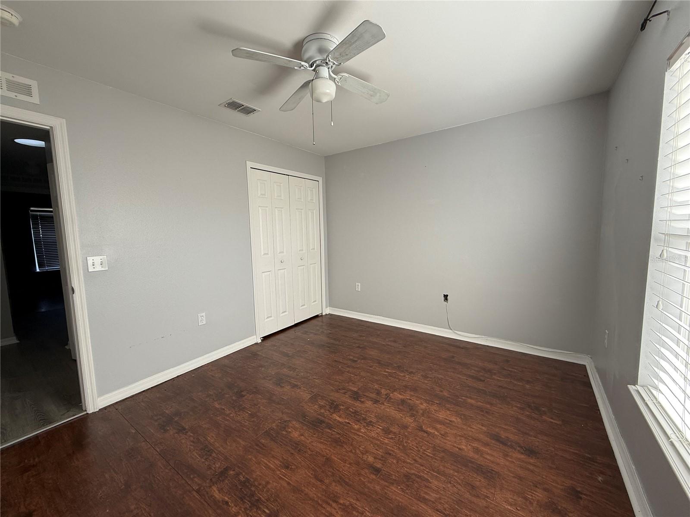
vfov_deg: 85.7
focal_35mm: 14
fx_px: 279
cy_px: 258
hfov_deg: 102.1
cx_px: 345
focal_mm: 2.22
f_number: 2.2
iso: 50
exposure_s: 1/116
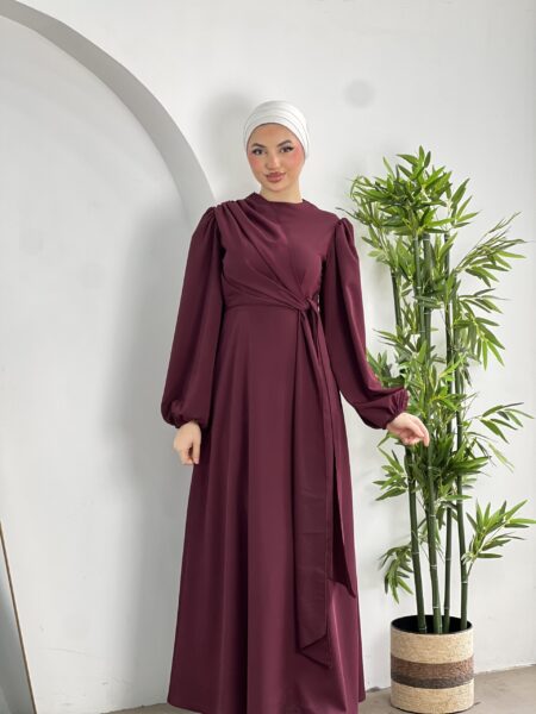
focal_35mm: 77
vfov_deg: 25.3
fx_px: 1590
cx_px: 268
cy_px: 357
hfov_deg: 19.1
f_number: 2.8
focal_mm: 9
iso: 80
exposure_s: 1/100
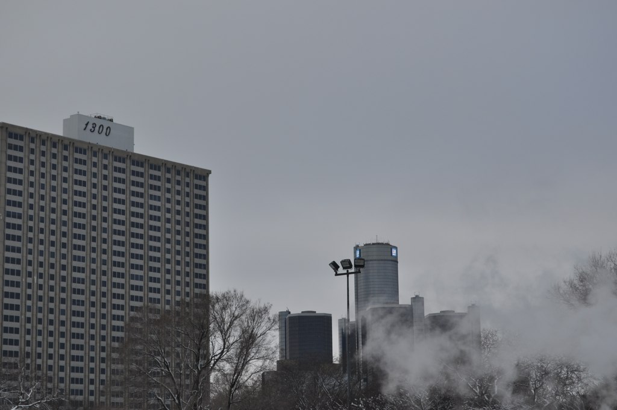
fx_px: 1412
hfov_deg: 24.6
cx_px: 308
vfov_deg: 16.5
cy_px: 205
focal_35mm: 82
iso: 200
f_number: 8
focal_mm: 55
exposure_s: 1/250
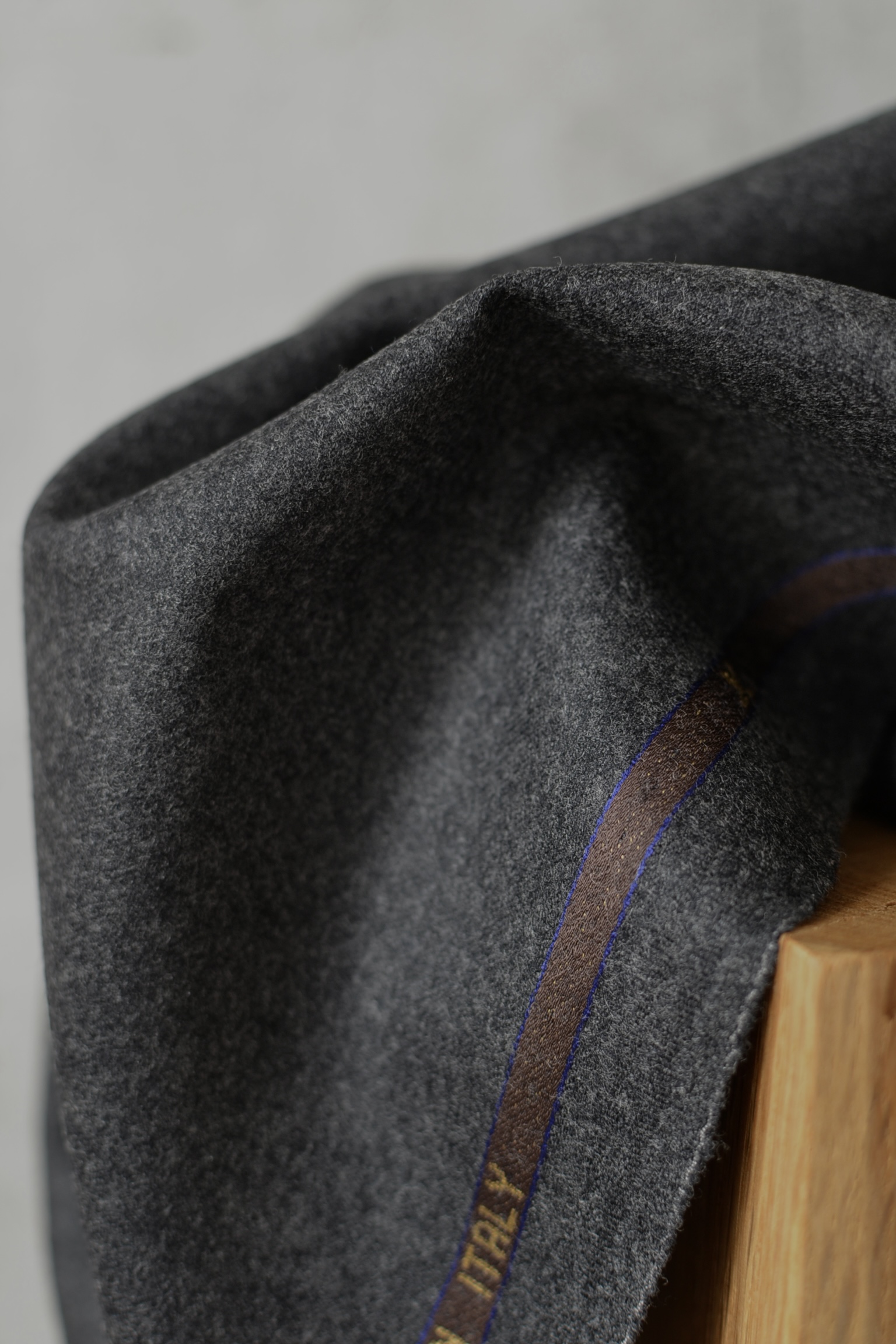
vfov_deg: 37.9
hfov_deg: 25.8
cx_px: 448
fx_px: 1960
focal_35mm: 52
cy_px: 672
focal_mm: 35
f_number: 3.5
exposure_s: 1/30
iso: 280
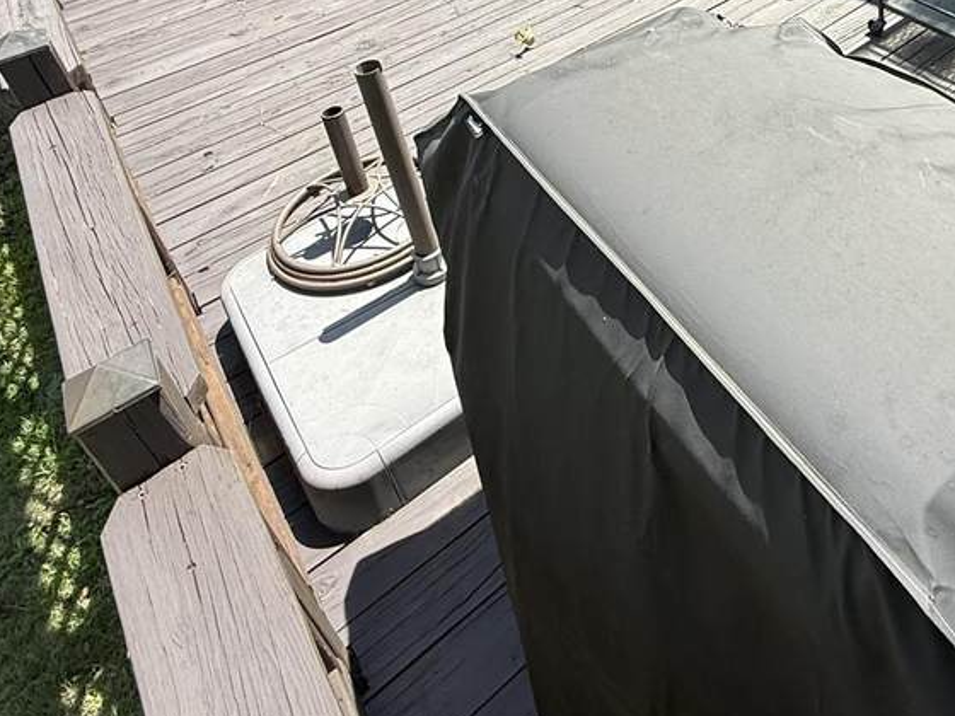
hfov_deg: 52.0
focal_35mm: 32
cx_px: 807
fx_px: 883
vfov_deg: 38.1
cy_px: -38
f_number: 2.2
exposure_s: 1/734
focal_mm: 2.22
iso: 50
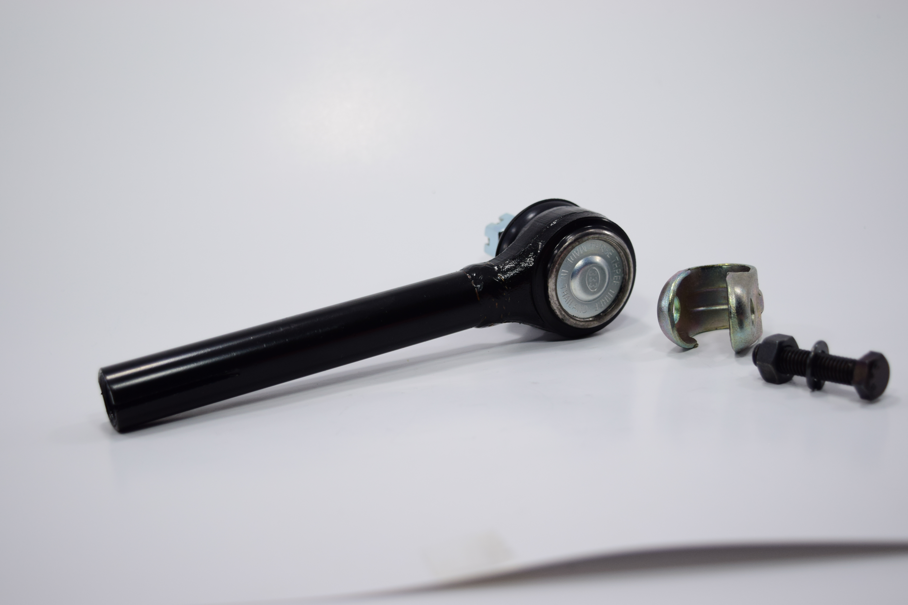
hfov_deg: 37.9
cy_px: 302
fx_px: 1324
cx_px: 454
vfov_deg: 25.8
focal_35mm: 52
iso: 400
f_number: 4.5
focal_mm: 35
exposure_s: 1/200
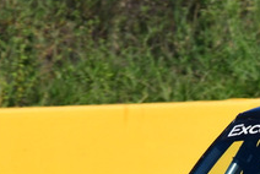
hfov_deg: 0.7
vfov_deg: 0.5
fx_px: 20453
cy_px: 230
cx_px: 345
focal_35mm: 2828
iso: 400
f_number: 13
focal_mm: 500
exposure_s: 1/640
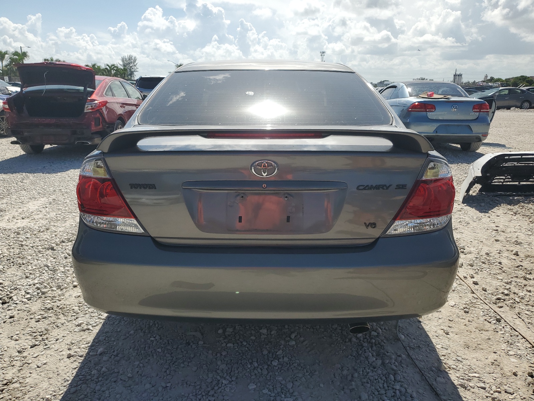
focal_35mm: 26
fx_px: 401
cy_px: 200
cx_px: 267
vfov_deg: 53.1
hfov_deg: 67.3
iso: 50
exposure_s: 1/5000
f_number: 1.5
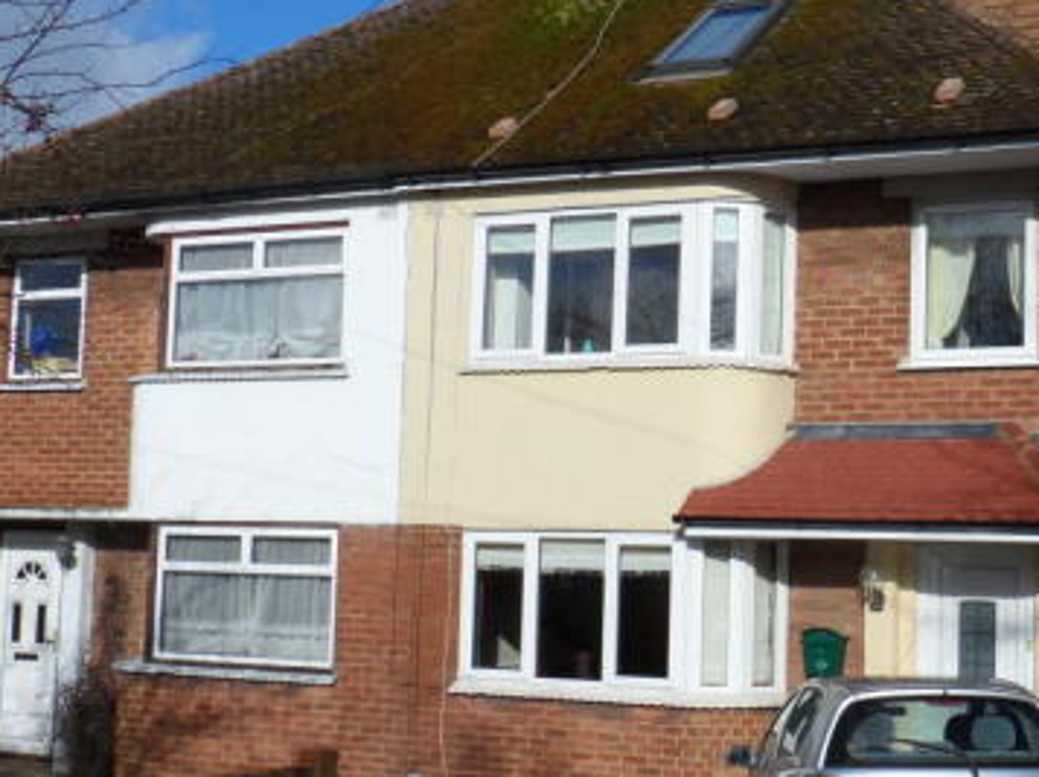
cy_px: 415
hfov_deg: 28.5
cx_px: 790
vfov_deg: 21.9
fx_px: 2009
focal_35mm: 67
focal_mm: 6.8
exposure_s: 1/750
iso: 80
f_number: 5.2
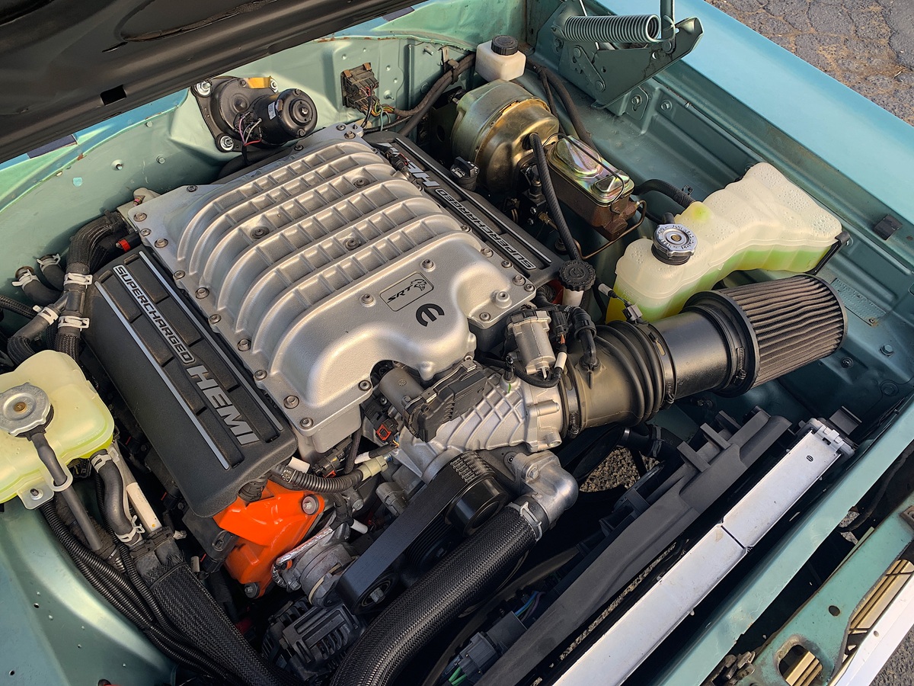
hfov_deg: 67.3
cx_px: 457
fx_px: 687
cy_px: 343
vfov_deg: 53.1
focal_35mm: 26
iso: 25
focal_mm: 4.25
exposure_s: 1/274
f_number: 1.8
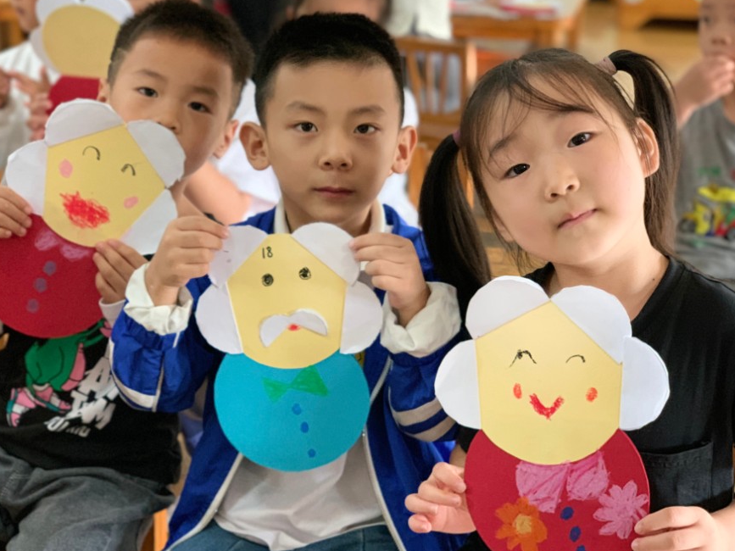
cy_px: 271
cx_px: 317
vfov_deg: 24.4
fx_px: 1274
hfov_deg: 32.1
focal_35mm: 60
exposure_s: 1/60
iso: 250
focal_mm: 6
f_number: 2.4
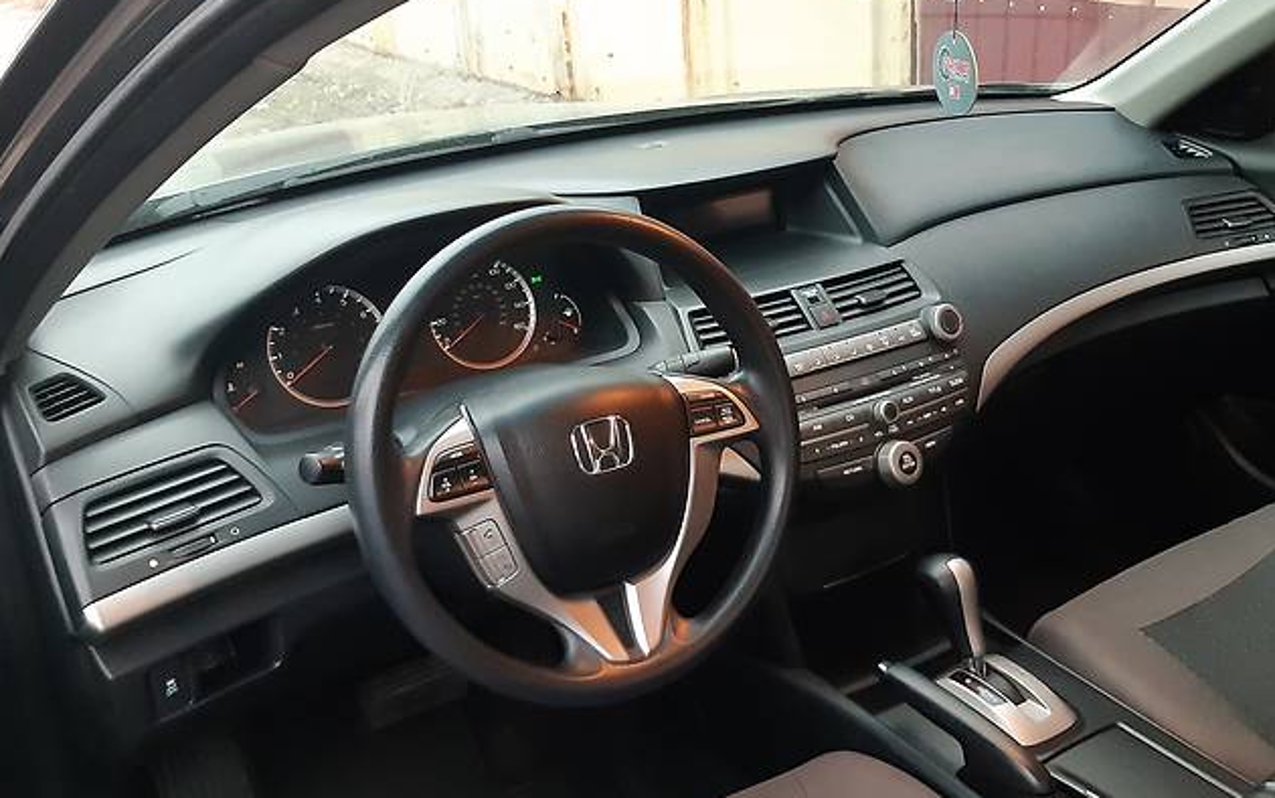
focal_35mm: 35
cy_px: 352
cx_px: 694
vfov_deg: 36.2
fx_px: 1216
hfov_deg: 55.2
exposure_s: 1/25
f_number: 1.7
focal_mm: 3.9
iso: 500
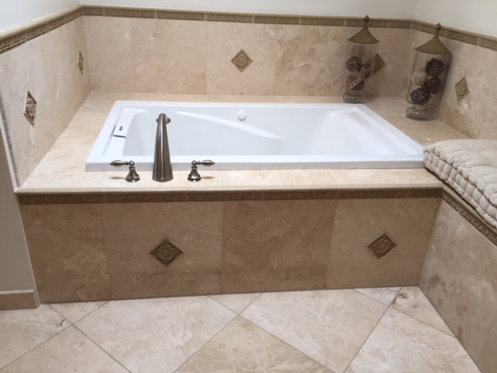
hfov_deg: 61.7
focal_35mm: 29
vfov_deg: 48.2
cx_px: 248
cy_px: 186
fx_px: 416
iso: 50
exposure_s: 1/120
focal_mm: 4.15
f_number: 2.2
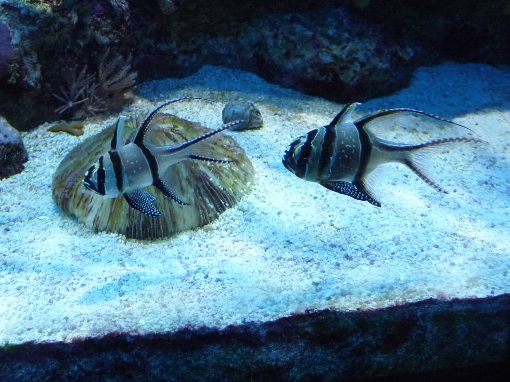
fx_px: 501
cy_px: 159
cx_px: 203
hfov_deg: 53.6
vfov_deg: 41.6
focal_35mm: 34
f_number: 3.3
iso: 500
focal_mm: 4.7
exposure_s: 1/125
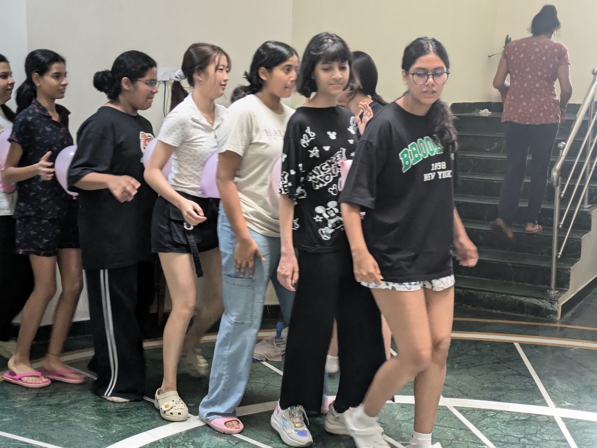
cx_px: 298
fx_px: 880
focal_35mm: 51
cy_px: 224
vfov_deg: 28.6
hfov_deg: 37.5
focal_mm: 5.43
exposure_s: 1/50
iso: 297
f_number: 1.89
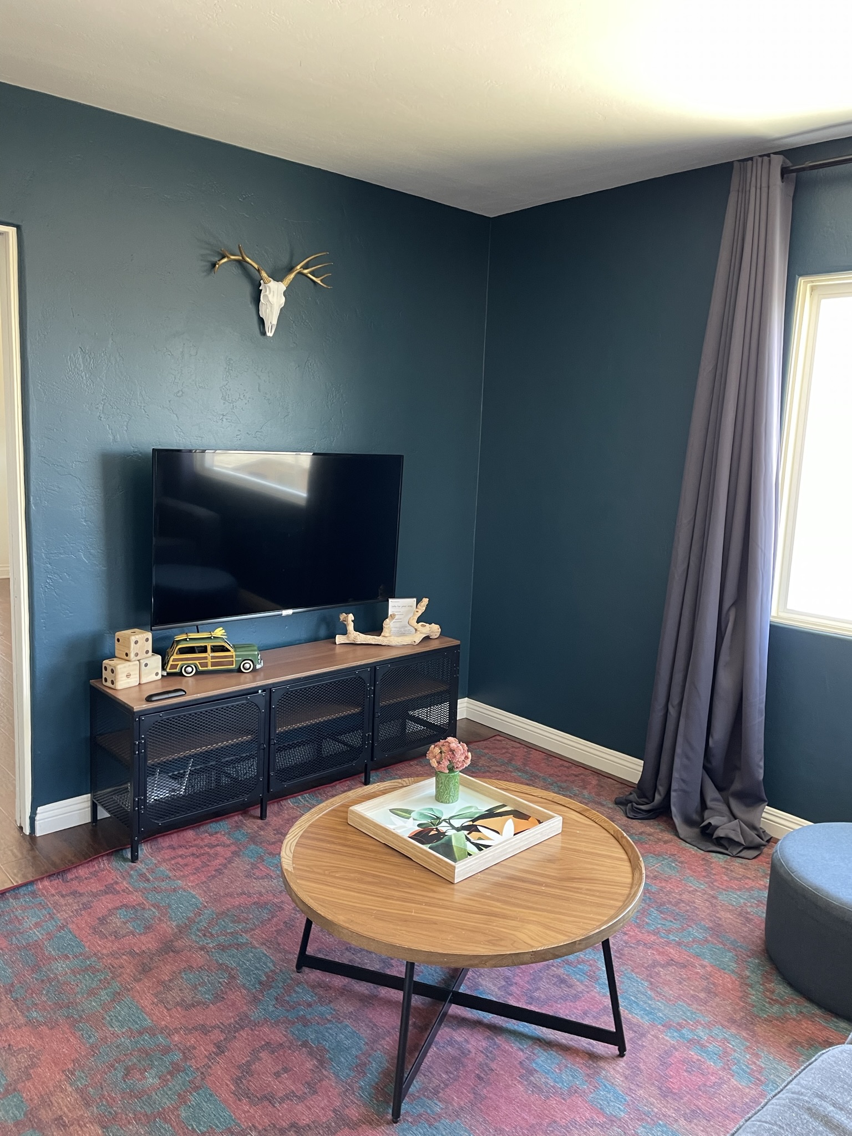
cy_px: 568
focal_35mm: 26
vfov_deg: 67.3
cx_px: 426
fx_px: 853
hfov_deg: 53.1
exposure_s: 1/60
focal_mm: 4.2
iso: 200
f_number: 1.6
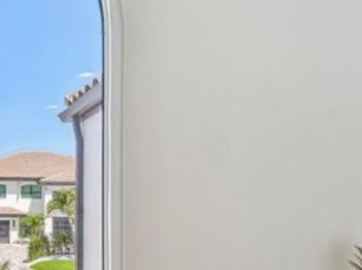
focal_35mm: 39
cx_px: -46
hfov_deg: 38.6
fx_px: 407
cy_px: 109
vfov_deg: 36.6
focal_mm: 10
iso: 100
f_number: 7.1
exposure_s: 1/320
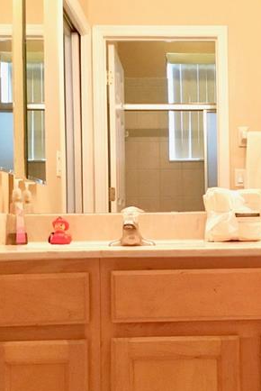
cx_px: 214
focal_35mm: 57
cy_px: 215
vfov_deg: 35.0
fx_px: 619
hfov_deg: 23.4
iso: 160
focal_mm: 3.3
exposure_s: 1/30
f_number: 2.4
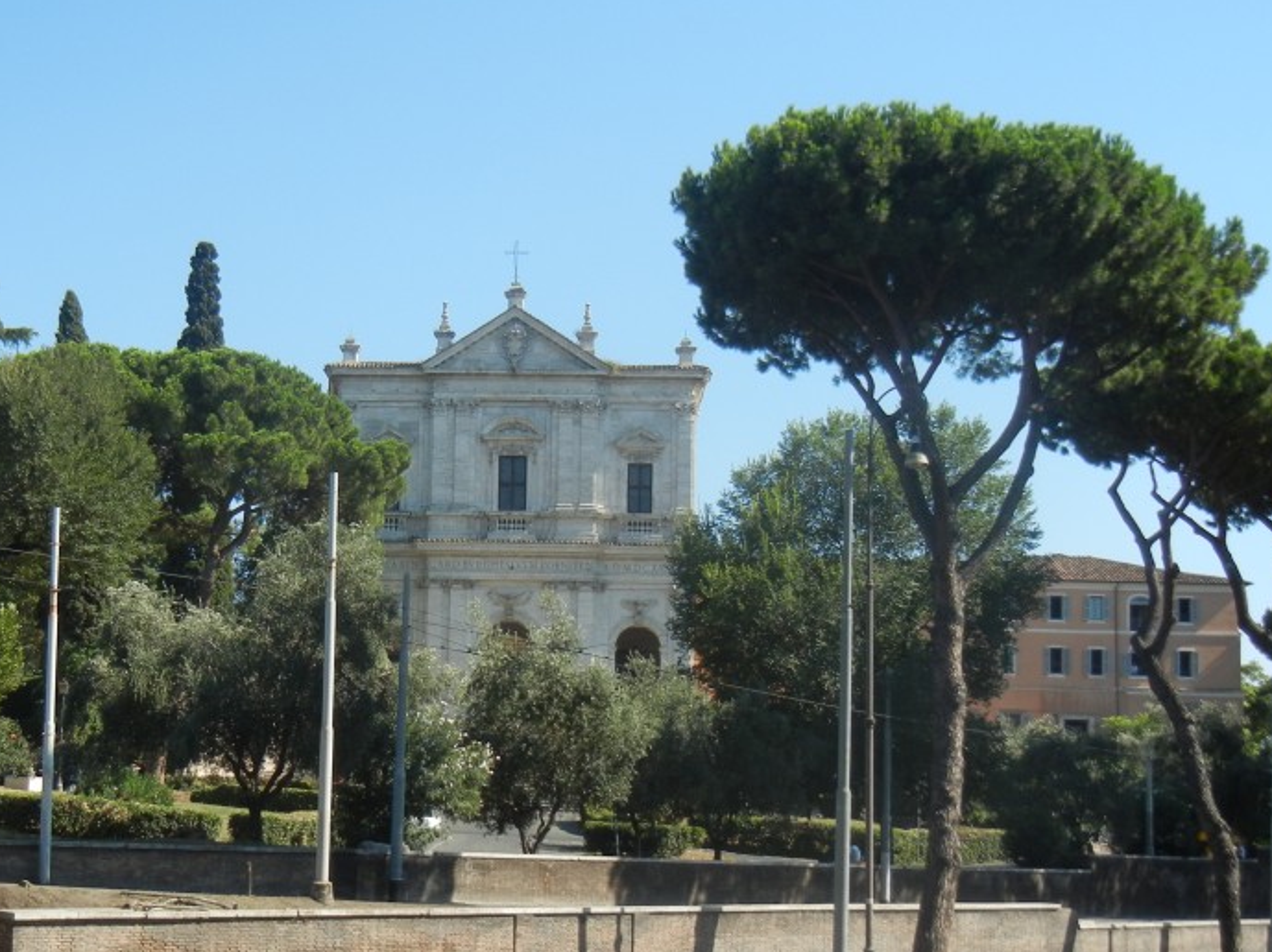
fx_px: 2130
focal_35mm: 58
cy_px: 668
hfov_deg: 32.9
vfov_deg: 25.0
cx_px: 414
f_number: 3.7
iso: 160
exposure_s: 1/800
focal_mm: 7.1
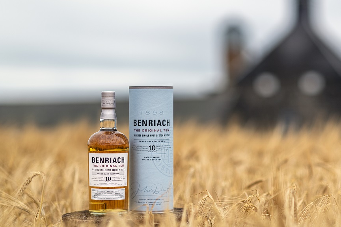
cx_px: 215
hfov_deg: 18.2
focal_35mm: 112
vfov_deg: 12.2
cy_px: 103
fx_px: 1061
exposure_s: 1/1000
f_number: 2
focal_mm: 85
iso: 64
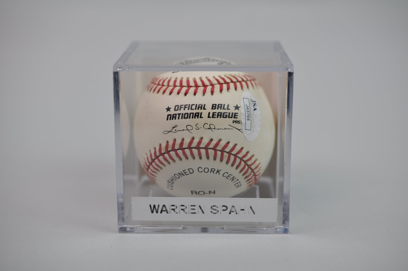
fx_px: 679
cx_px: 204
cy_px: 136
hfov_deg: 33.4
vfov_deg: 22.6
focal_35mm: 60
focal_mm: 40
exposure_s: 1/60
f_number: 4
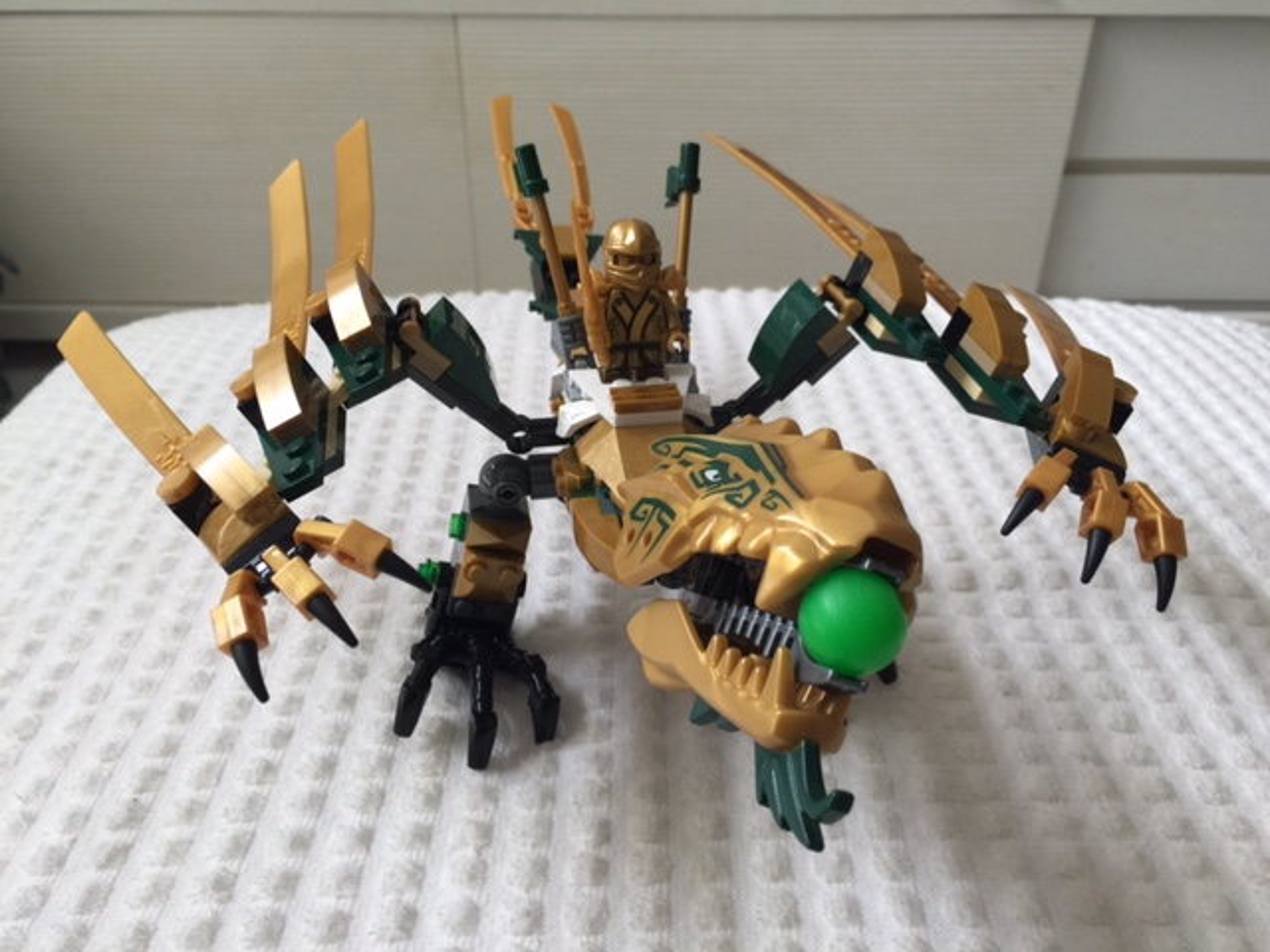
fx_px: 1064
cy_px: 476
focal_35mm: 29
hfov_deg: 61.7
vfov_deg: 48.2
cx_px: 635
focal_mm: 4.15
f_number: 2.2
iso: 40
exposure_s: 1/15
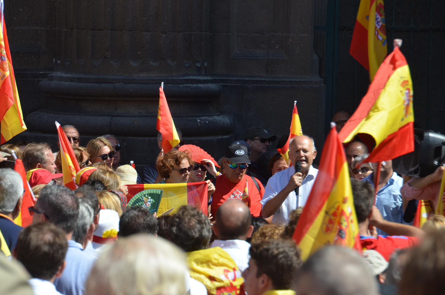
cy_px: 132
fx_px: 2702
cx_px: 198
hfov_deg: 9.4
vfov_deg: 6.2
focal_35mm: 219
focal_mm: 130
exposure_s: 1/800
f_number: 7.1
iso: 200
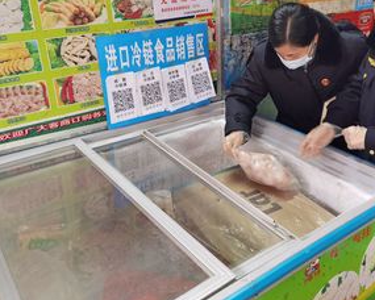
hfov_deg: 48.5
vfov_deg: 39.8
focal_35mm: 37
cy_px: 111
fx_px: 411
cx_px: 241
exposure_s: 1/33.3
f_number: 1.9
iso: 400
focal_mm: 6.71
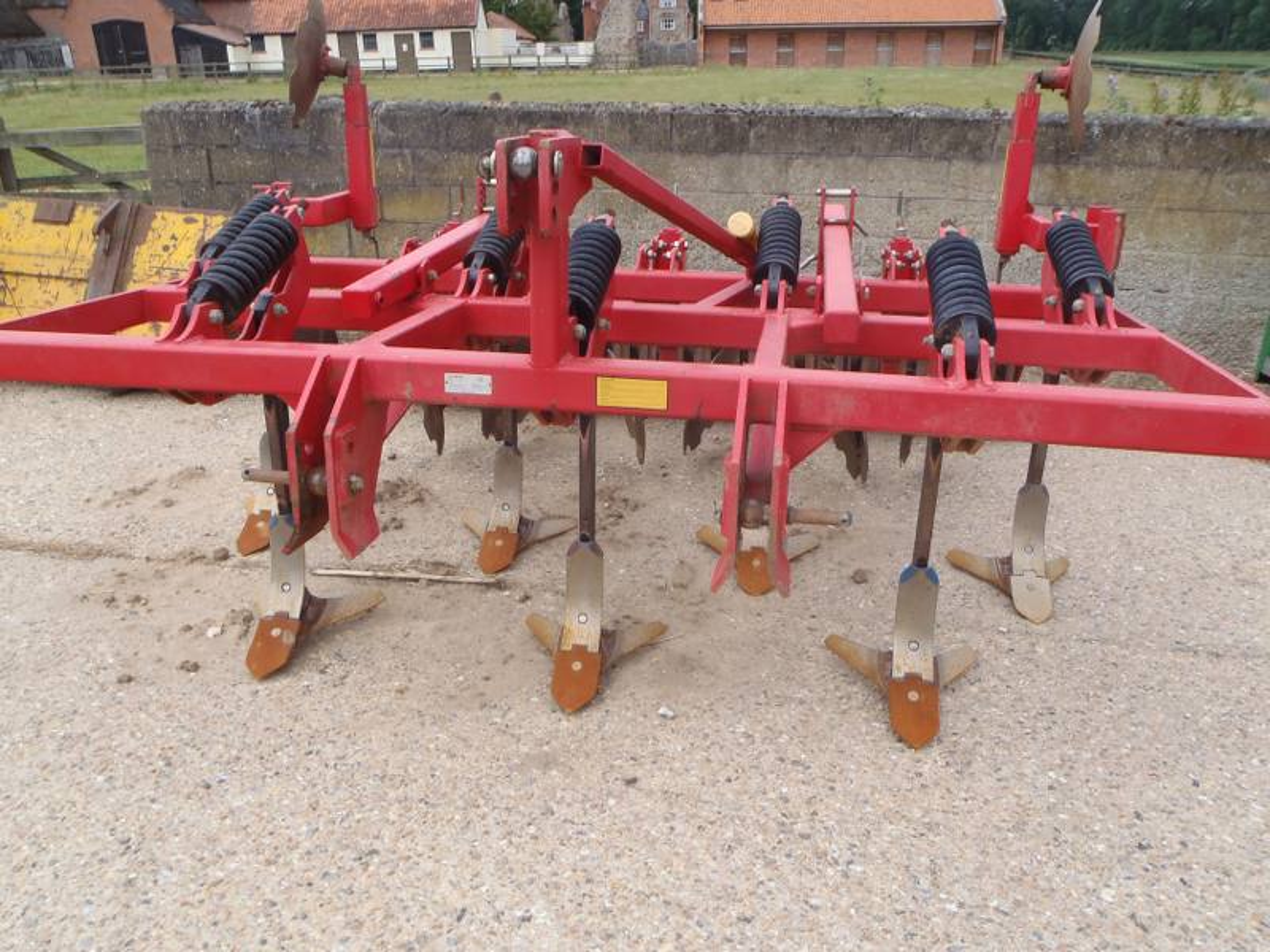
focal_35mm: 28
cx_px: 635
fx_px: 1027
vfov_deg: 49.7
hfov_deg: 63.4
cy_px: 476
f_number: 4.5
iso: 80
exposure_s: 1/320
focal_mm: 5
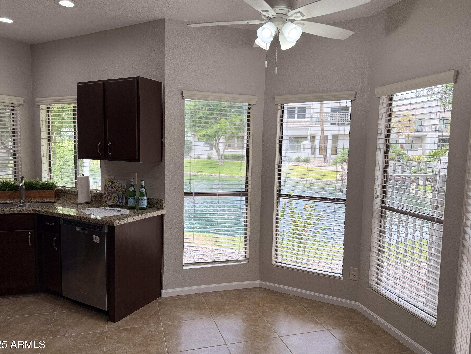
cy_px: 177
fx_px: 340
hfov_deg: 69.4
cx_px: 229
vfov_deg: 54.9
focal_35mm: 25
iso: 80
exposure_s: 1/405
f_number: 1.78
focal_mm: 6.76
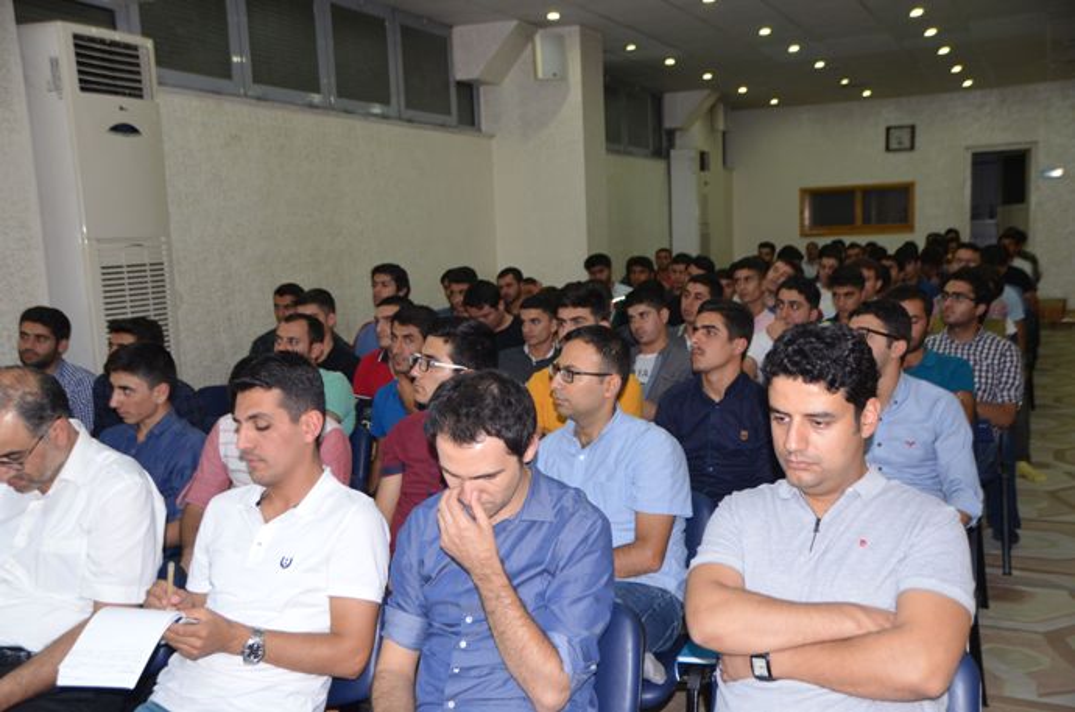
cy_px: 356
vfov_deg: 30.7
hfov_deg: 45.0
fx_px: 1296
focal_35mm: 44
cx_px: 538
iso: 800
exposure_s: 1/60
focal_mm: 29
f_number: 4
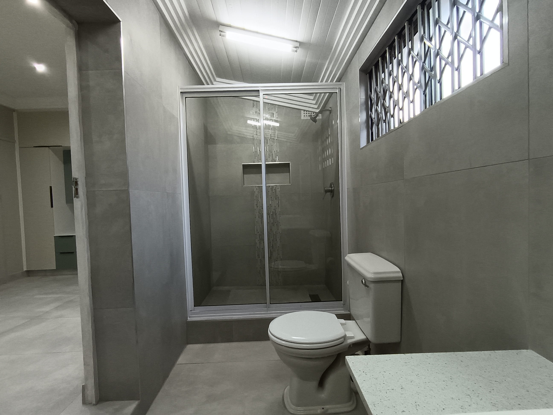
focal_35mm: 17
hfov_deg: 91.0
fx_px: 272
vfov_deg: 74.7
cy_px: 208
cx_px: 276
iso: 584
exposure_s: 1/50
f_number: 2.2
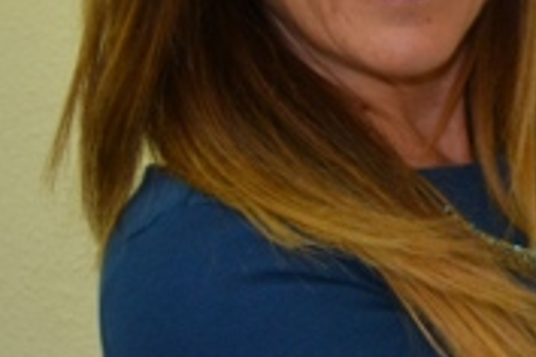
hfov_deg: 15.7
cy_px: -68
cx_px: 824
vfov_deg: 11.3
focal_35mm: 119
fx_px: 1772
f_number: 3.5
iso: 560
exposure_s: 1/60
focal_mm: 22
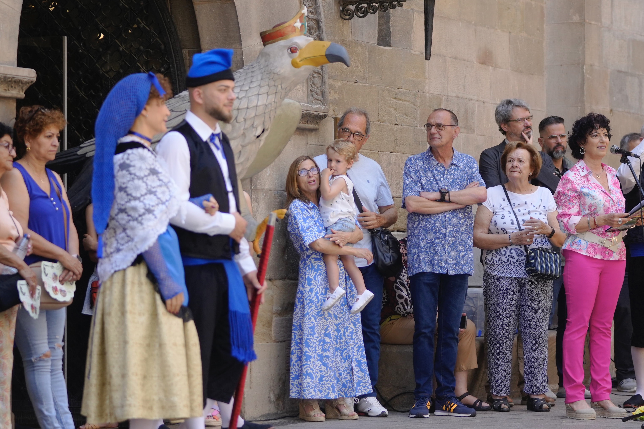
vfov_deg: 11.9
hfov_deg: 17.8
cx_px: 322
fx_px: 2057
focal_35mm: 115
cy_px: 214
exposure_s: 1/500
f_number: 2.8
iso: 200
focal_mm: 77
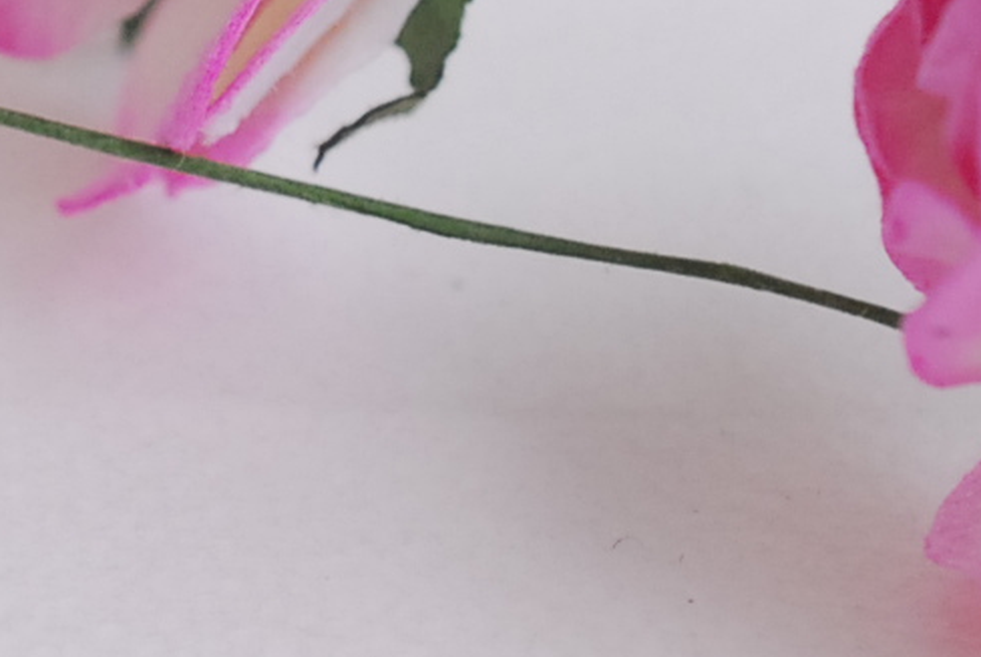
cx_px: 151
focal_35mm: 238
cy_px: -117
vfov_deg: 5.8
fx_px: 6495
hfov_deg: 8.6
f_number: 5.6
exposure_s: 1/160
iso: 640
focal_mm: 40
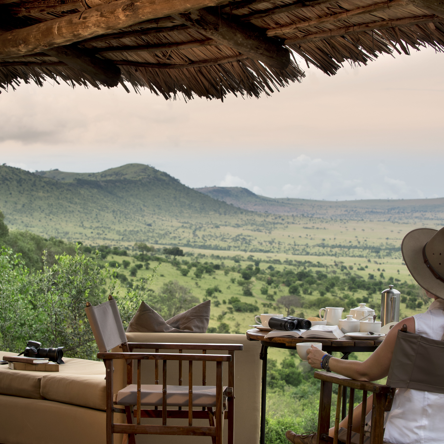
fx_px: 1306
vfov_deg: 19.3
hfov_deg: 19.3
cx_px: 193
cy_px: 221
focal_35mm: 90
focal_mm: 70
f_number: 9.5
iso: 280
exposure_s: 1/125
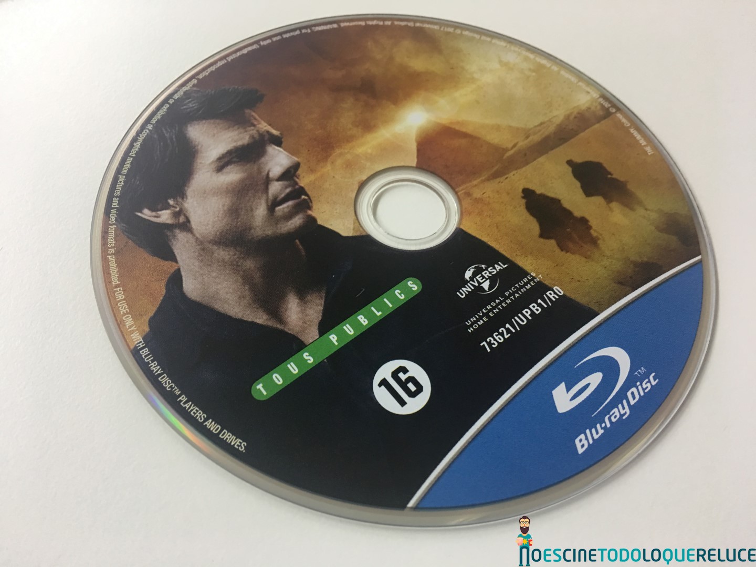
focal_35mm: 29
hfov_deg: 61.7
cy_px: 284
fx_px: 633
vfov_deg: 48.2
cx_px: 378
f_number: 2.2
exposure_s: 1/17
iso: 64
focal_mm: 4.15
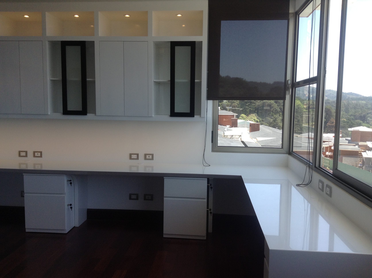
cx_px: 186
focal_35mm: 33
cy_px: 139
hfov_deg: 55.4
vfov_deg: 42.8
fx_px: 354
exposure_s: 1/287
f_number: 2.4
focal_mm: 3.3
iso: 32
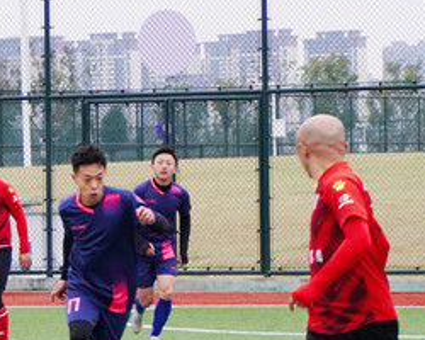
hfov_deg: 9.7
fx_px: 2478
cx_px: 10
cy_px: 240
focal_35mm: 197
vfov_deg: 7.8
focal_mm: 50
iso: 800
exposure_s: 1/160
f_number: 5.6
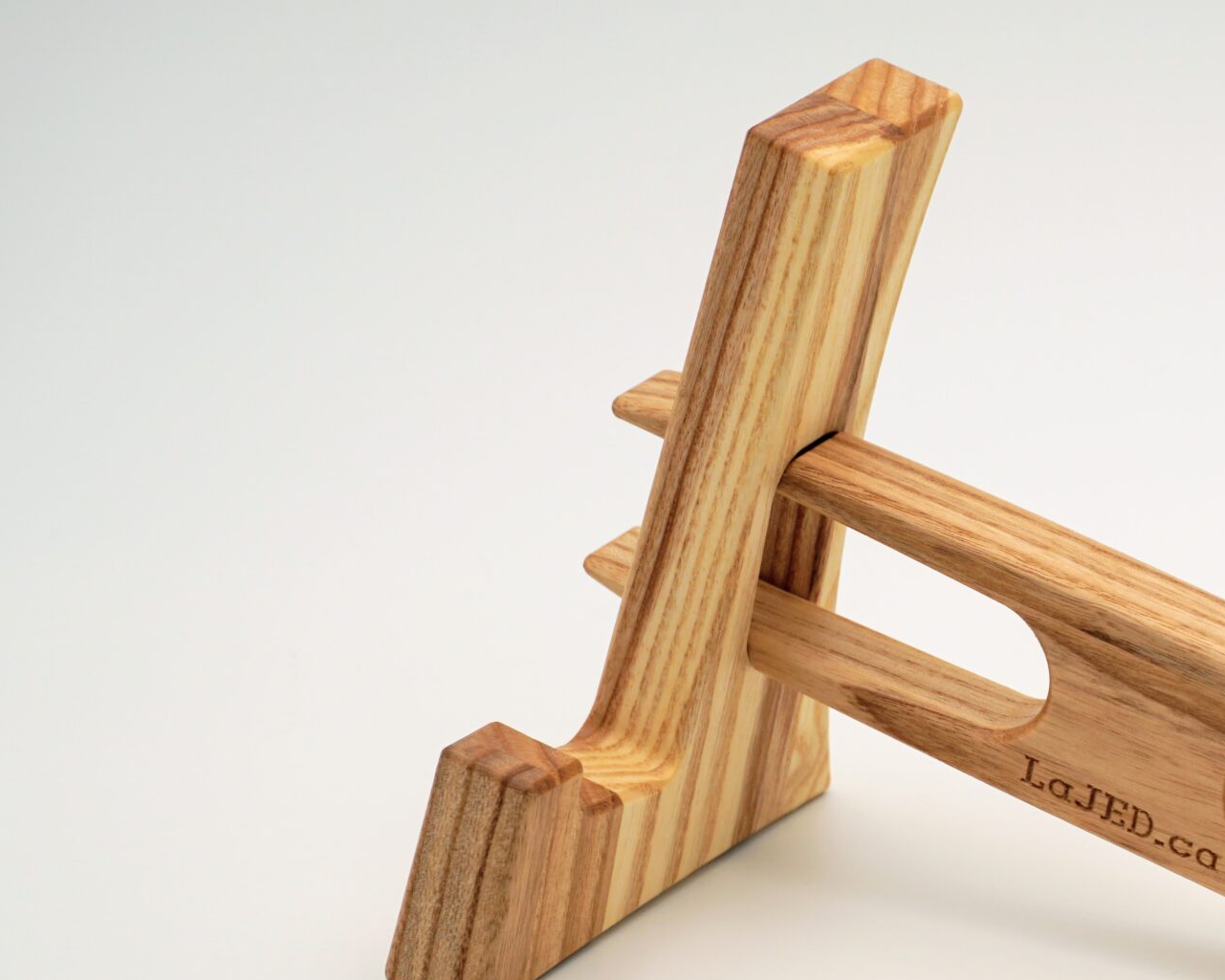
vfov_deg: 6.0
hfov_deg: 7.5
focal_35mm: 256
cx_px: 1083
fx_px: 9280
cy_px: 780
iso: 160
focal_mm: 91
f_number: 5.6
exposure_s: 1/160
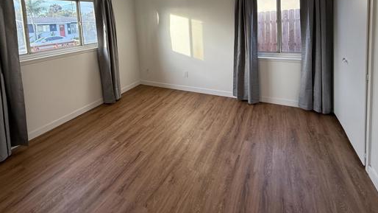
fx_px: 190
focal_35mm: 19
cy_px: 37
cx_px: 171
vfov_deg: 53.6
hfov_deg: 89.3
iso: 80
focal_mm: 2.22
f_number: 2.2
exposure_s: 1/99
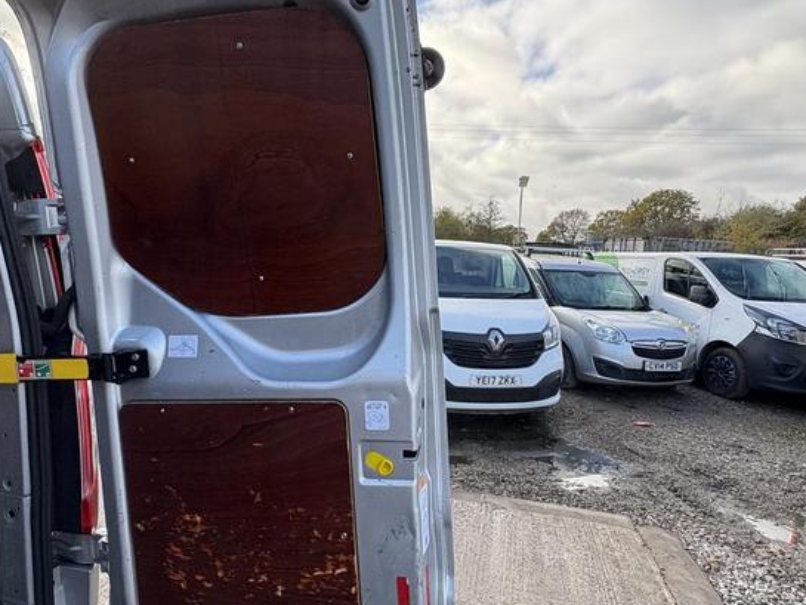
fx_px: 536
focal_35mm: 23
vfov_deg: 58.9
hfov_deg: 73.8
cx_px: 371
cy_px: 318
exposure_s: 1/416
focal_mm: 2.22
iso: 50
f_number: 2.2
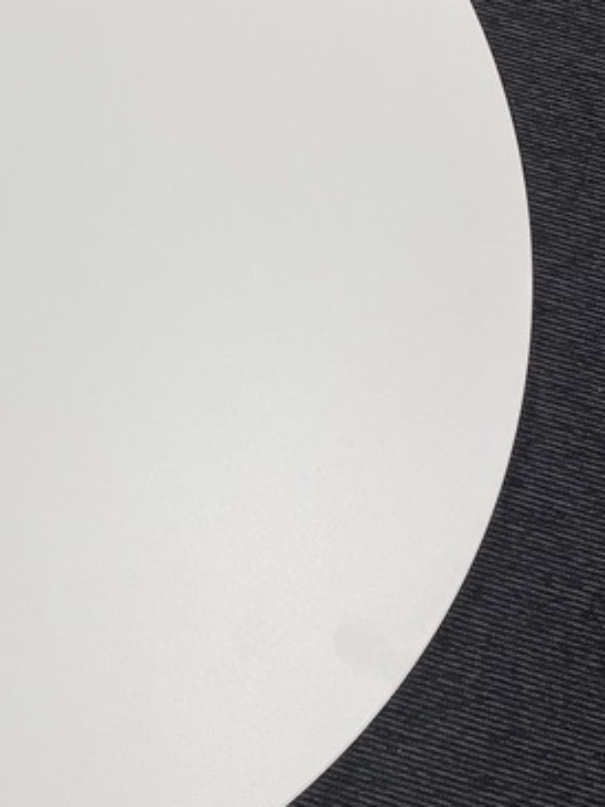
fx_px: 1700
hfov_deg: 18.7
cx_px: -185
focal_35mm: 73
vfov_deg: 26.3
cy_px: 195
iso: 40
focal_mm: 4.2
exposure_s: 1/121
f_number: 1.6
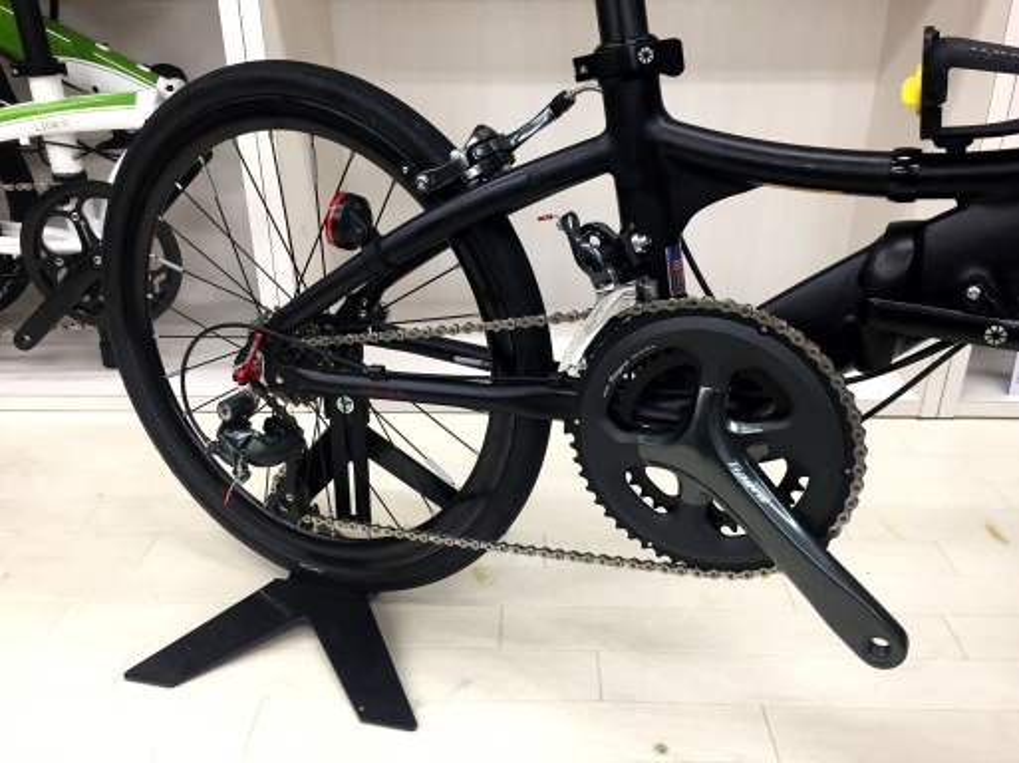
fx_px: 853
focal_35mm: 29
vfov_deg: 48.2
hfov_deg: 61.7
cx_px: 510
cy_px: 382
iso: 64
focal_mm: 4.15
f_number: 2.2
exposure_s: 1/33
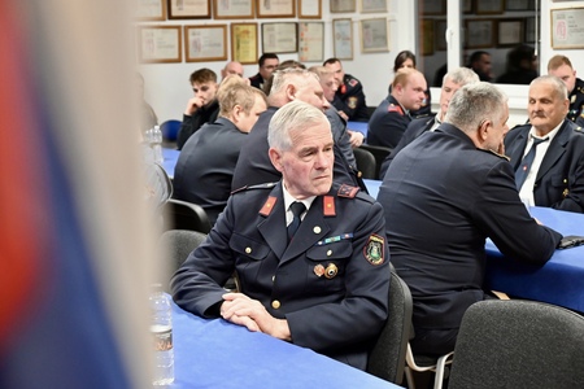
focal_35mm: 59
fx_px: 957
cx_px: 292
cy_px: 194
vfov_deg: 23.0
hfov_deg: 33.9
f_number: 6
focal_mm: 59
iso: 3200
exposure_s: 1/80
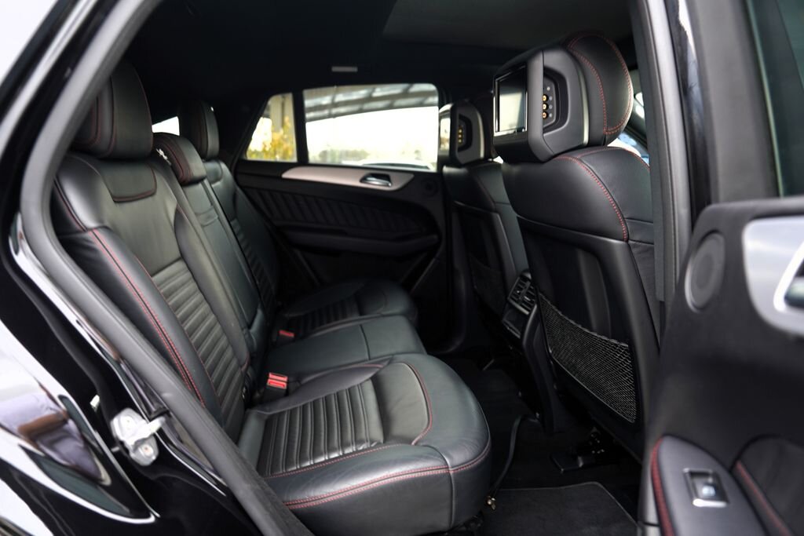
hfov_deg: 73.7
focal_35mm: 24
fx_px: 536
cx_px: 402
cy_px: 268
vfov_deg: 53.1
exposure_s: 1/30
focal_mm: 24
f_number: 2.8
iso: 320
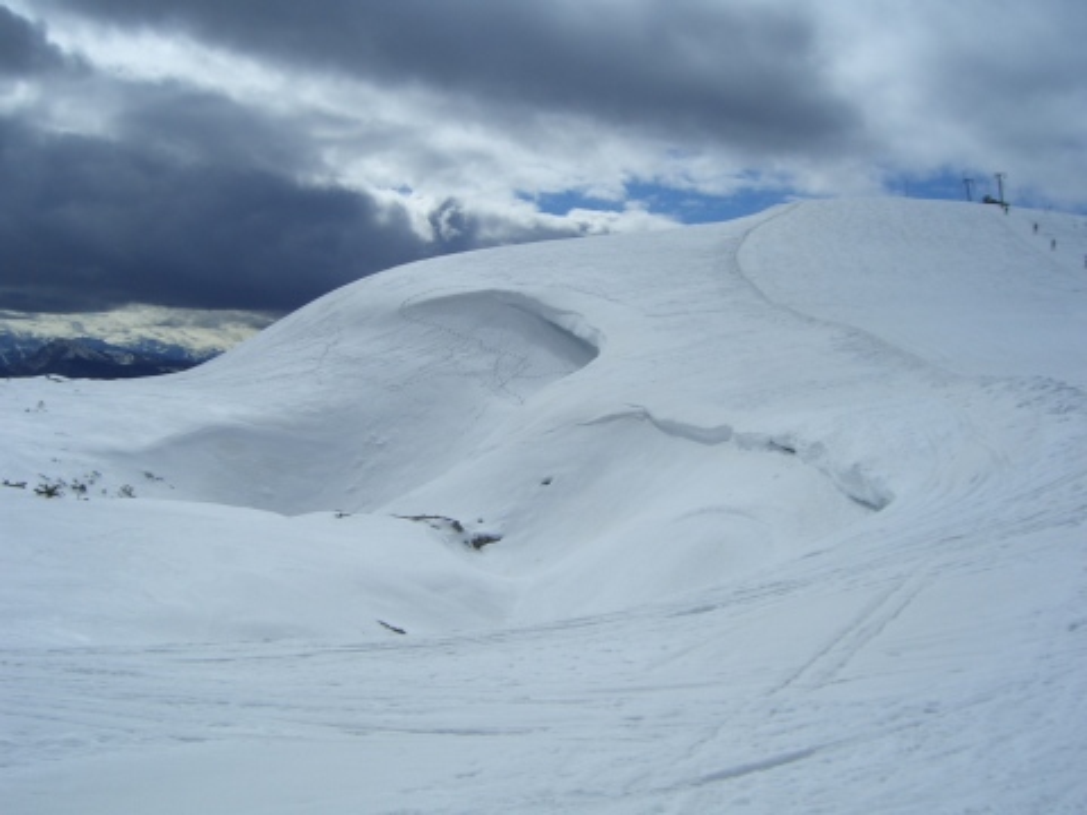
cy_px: 408
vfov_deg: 36.8
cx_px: 544
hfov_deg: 47.9
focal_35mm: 39
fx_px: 1225
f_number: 4.8
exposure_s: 1/2000
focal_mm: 8
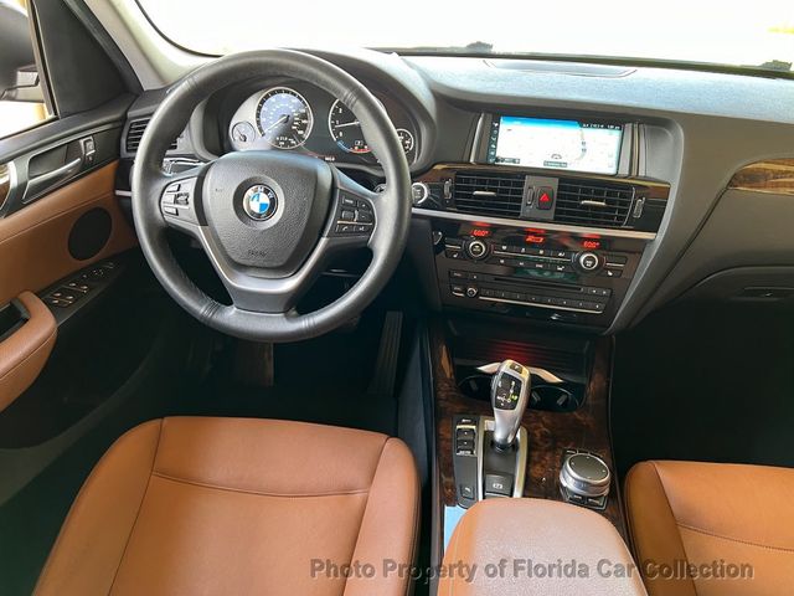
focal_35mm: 26
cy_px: 298
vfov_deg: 53.1
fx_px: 596
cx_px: 397
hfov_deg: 67.3
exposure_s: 1/60
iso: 160
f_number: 1.5
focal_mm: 5.7
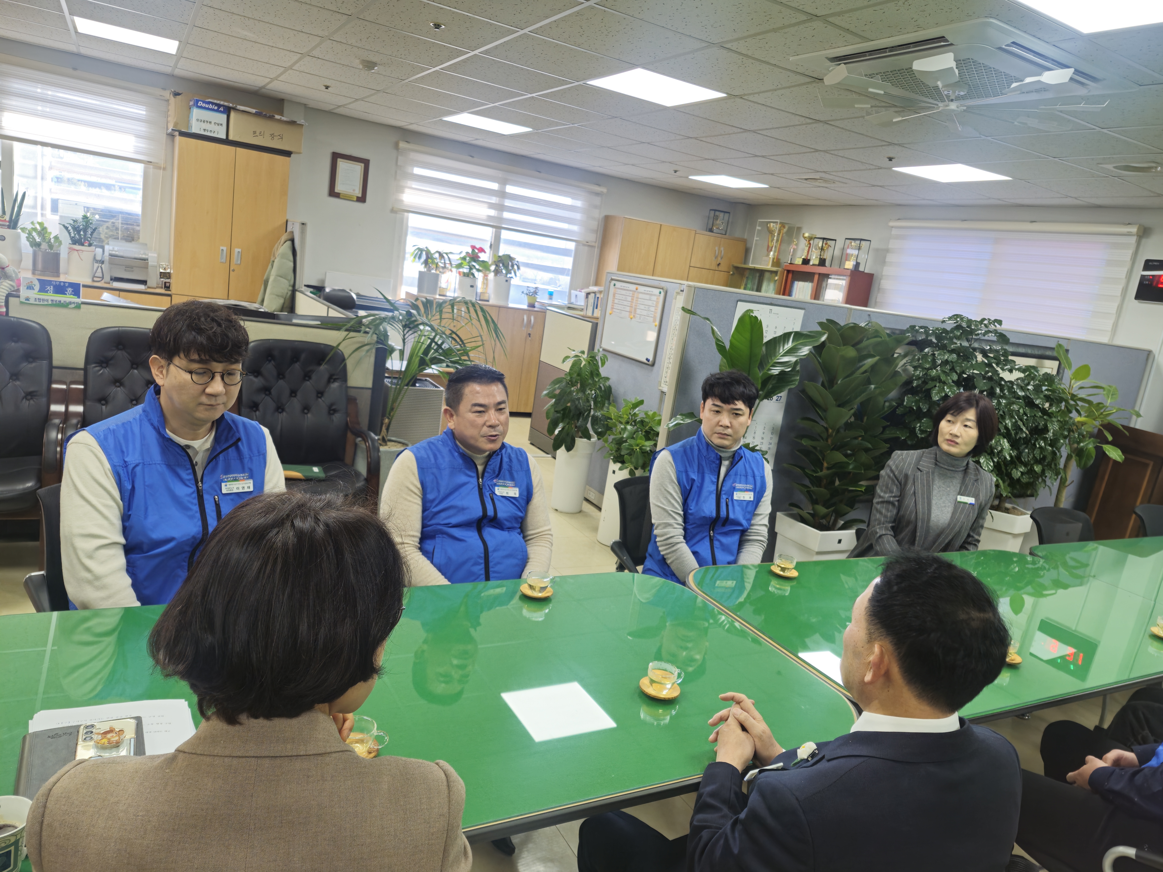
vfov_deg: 58.9
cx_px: 582
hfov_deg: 73.9
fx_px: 773
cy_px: 436
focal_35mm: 23
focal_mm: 5.54
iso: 64
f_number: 1.8
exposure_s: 1/60
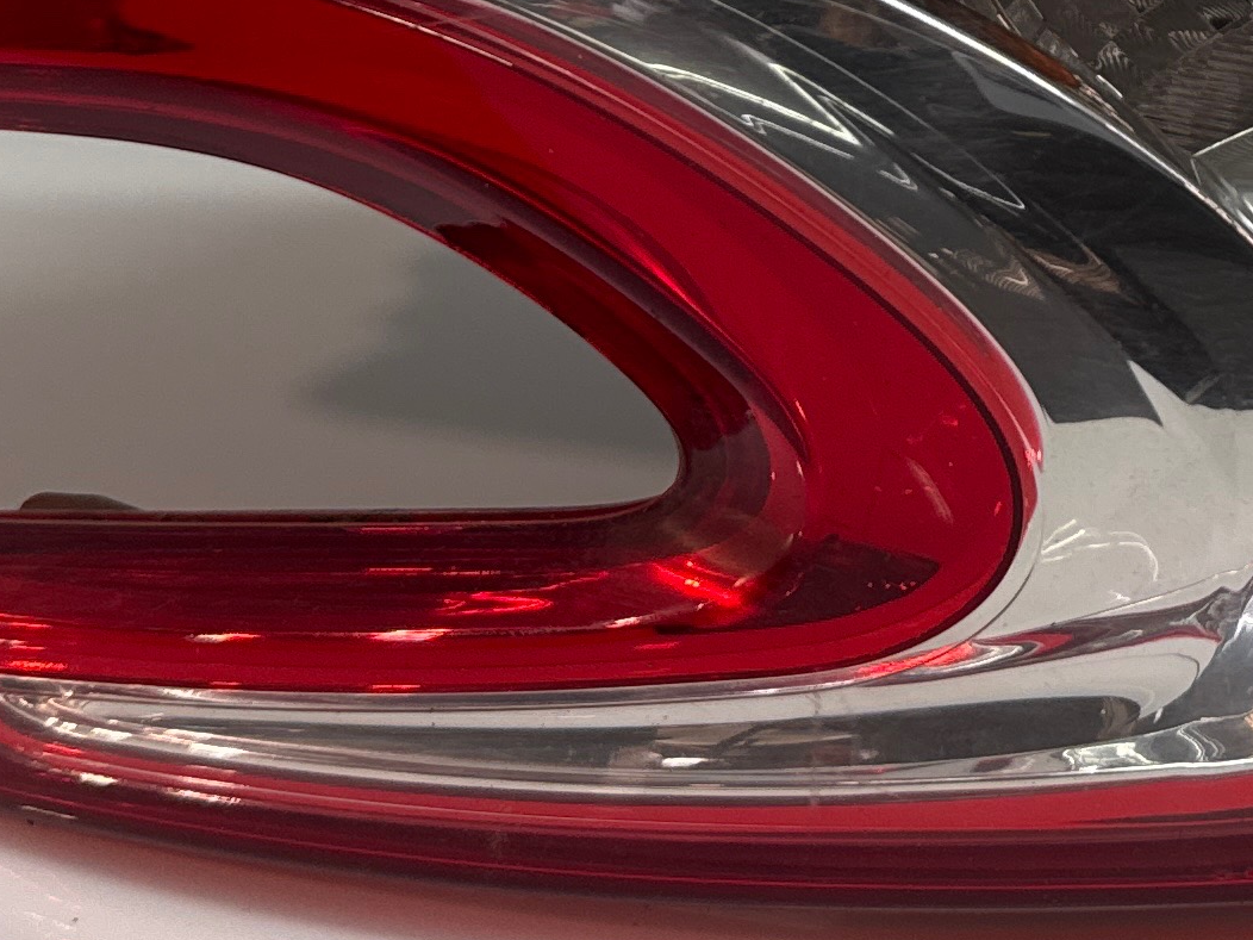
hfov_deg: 20.4
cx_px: 1358
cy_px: -353
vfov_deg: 15.2
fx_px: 3330
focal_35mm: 92
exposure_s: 1/100
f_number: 1.78
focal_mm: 6.76
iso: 125
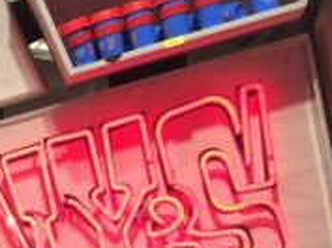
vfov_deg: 15.1
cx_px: -176
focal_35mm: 92
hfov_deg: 18.7
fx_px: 881
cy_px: 338
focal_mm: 4.15
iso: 50
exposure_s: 1/50
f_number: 2.2
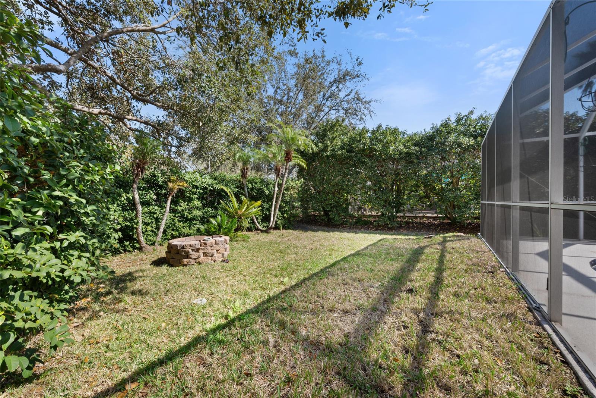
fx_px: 232
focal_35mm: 14
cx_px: 298
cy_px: 199
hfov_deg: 104.2
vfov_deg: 81.2
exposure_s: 1/250
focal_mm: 14
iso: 250
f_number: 9
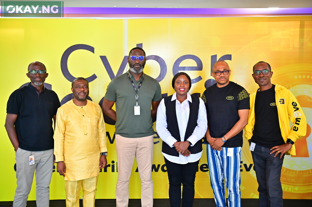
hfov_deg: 53.2
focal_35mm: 36
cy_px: 104
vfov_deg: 36.8
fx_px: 312
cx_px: 156
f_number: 3.2
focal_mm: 36
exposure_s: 1/200
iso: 2500
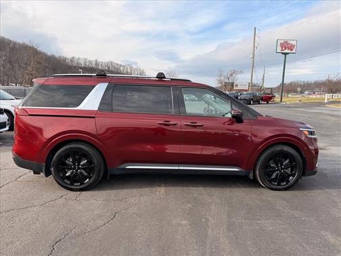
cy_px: 128
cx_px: 170
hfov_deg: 71.6
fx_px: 236
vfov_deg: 56.8
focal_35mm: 24
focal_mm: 6.76
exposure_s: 1/2299
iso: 80
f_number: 1.78
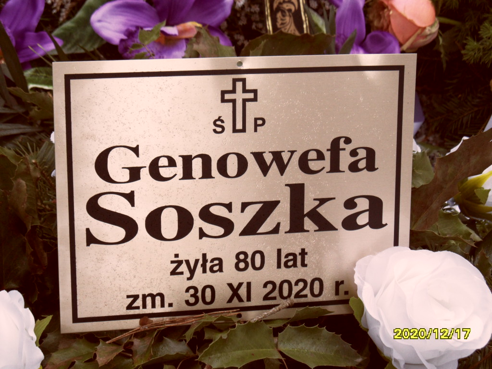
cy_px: 184
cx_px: 246
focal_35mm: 80
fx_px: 1137
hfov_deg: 24.4
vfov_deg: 18.4
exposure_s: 1/45
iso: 160
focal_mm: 13.2
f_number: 4.2
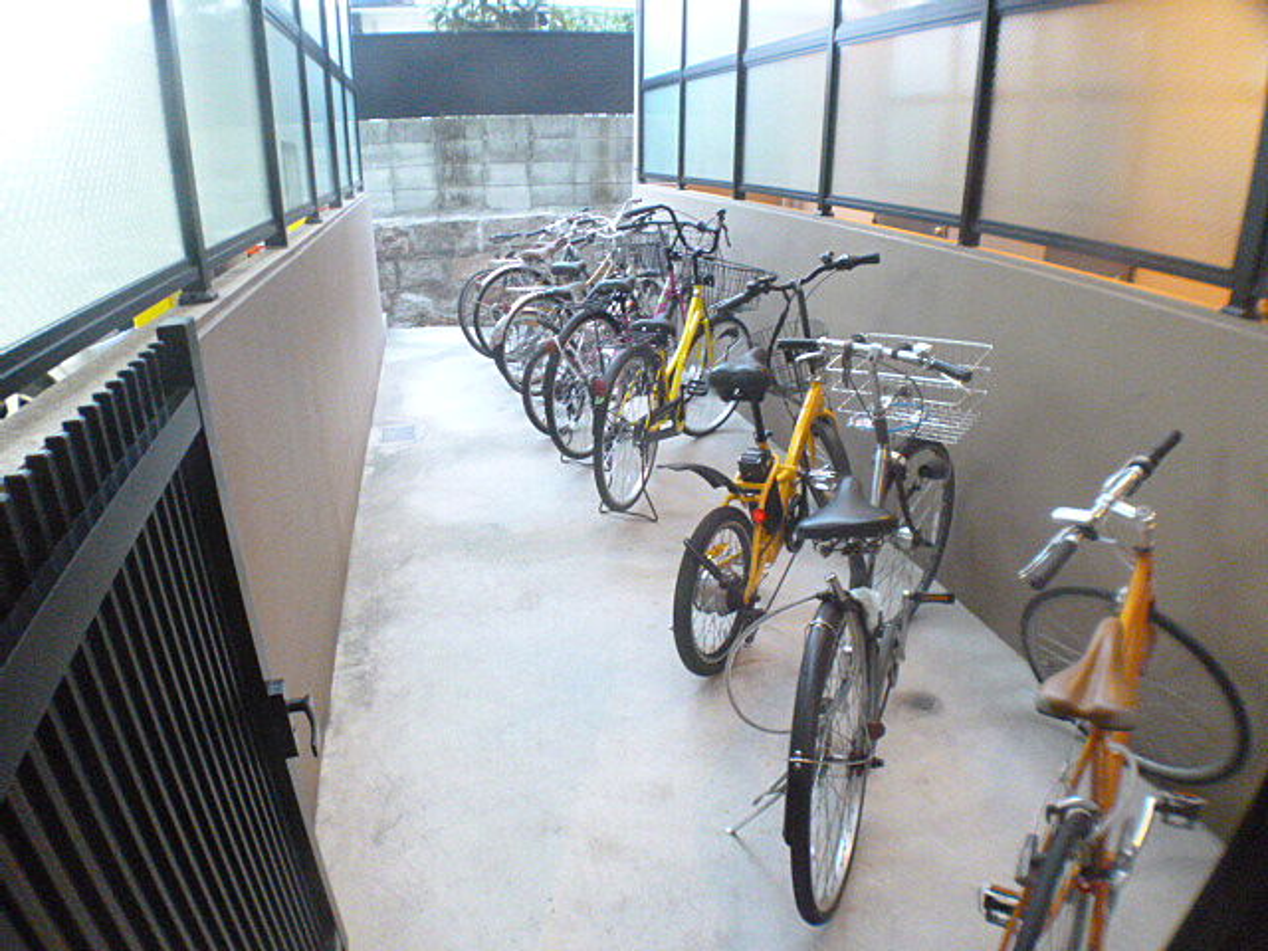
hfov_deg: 56.8
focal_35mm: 32
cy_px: 476
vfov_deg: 44.2
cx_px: 634
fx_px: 1172
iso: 1000
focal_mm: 5.7
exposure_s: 1/4
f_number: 2.9
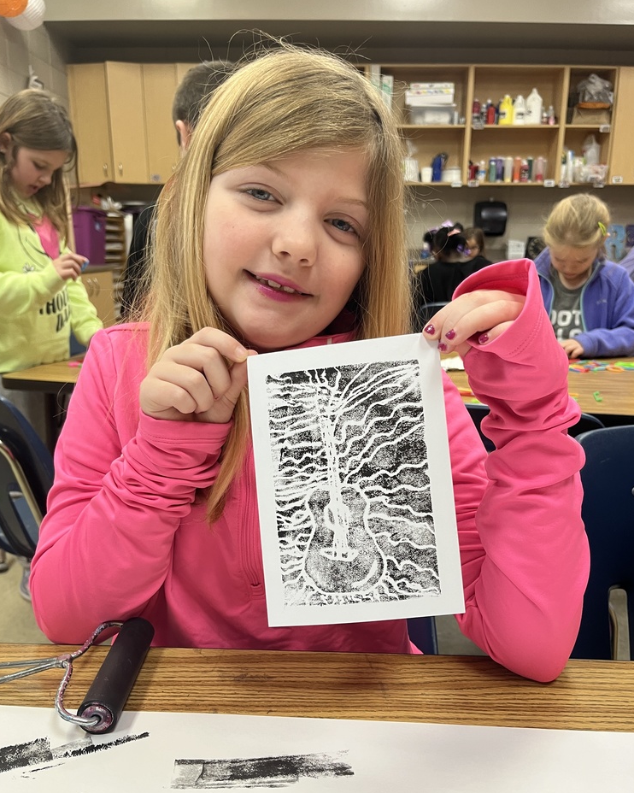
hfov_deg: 51.5
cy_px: 434
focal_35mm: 28
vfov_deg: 62.1
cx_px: 322
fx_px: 657
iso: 100
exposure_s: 1/62
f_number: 1.6
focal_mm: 5.1
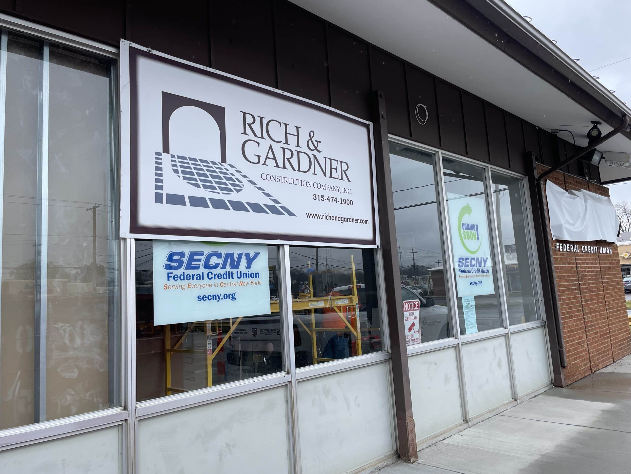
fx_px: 474
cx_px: 316
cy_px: 237
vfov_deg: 53.1
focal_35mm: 26
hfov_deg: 67.3
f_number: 1.6
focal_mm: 4.2
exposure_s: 1/868
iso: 32
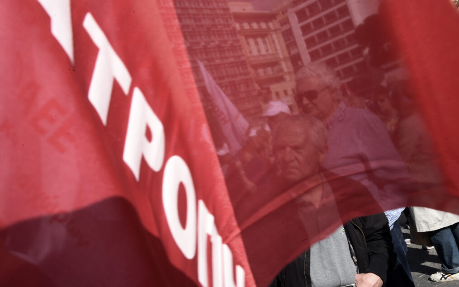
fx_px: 450
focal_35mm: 36
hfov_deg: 54.0
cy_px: 135
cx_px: 228
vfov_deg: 35.3
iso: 400
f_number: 22
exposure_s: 1/100
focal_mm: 35
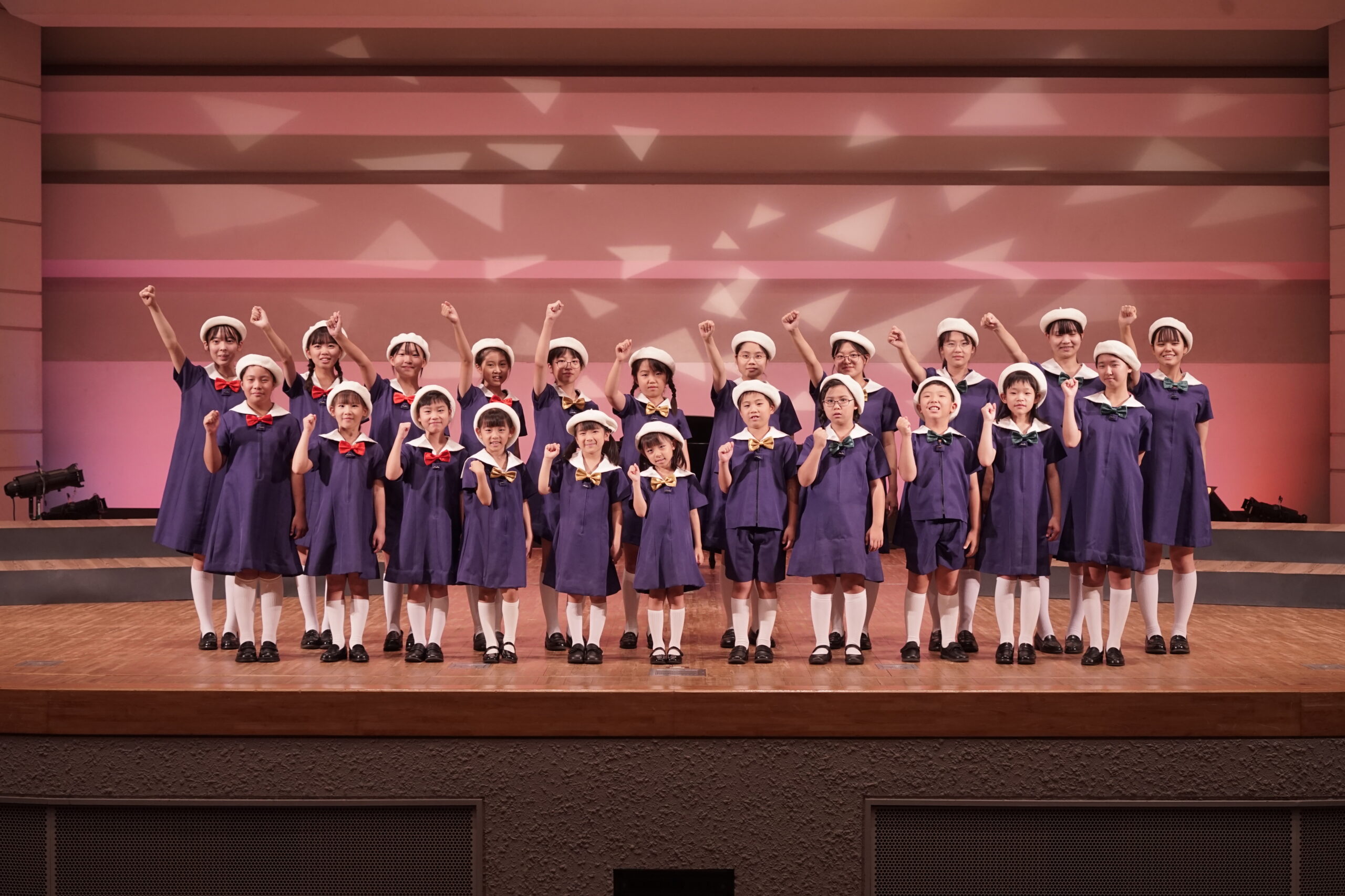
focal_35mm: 53
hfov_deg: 37.5
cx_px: 672
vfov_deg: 25.5
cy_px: 448
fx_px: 1980
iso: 1000
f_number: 6.3
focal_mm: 53
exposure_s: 1/125
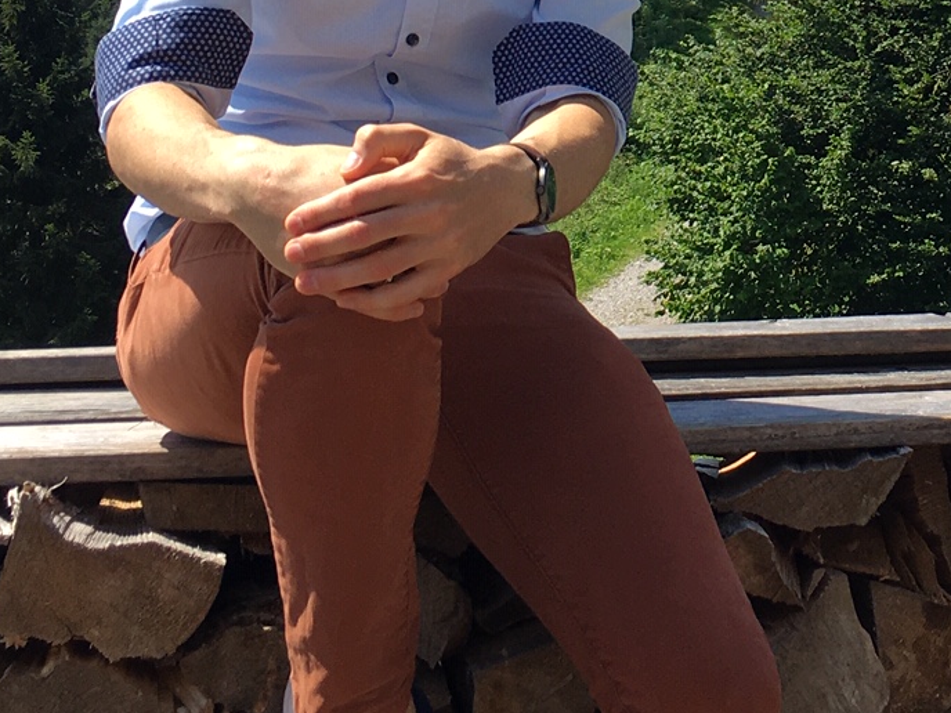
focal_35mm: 85
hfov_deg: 22.3
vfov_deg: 16.6
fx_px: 2335
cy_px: -166
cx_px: 897
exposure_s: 1/874
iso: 25
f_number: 2.2
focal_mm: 4.15
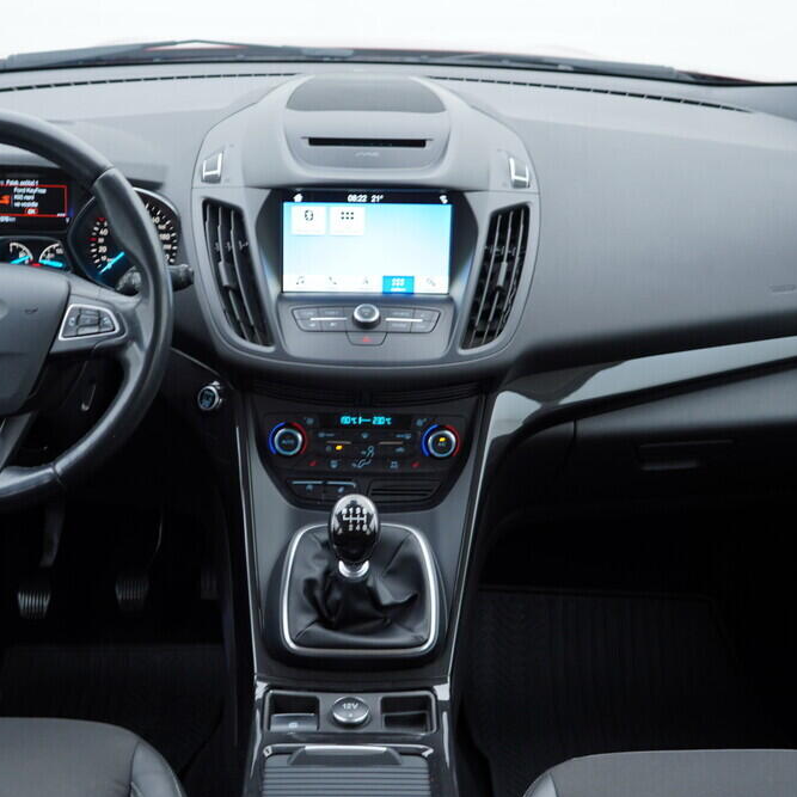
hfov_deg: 36.0
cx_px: 344
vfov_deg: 36.1
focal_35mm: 47
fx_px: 1224
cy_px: 406
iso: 125
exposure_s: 1/40
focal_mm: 24
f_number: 2.8
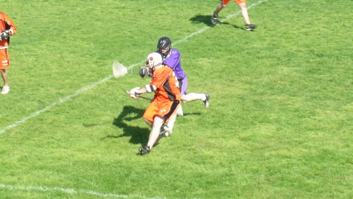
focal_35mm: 208
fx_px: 1946
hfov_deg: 10.4
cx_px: 175
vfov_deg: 5.8
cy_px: 59
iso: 50
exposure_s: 1/113
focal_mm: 24
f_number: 7.3
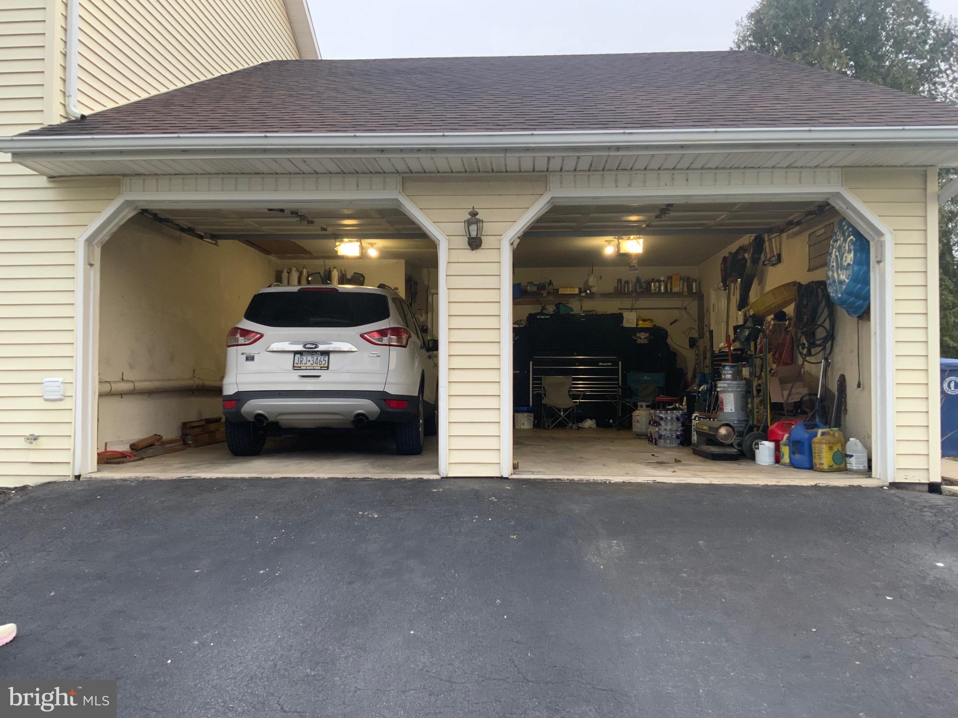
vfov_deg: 48.2
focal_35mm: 29
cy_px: 359
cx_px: 479
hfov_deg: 61.7
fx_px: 803
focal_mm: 3
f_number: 1.8
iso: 64
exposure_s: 1/60
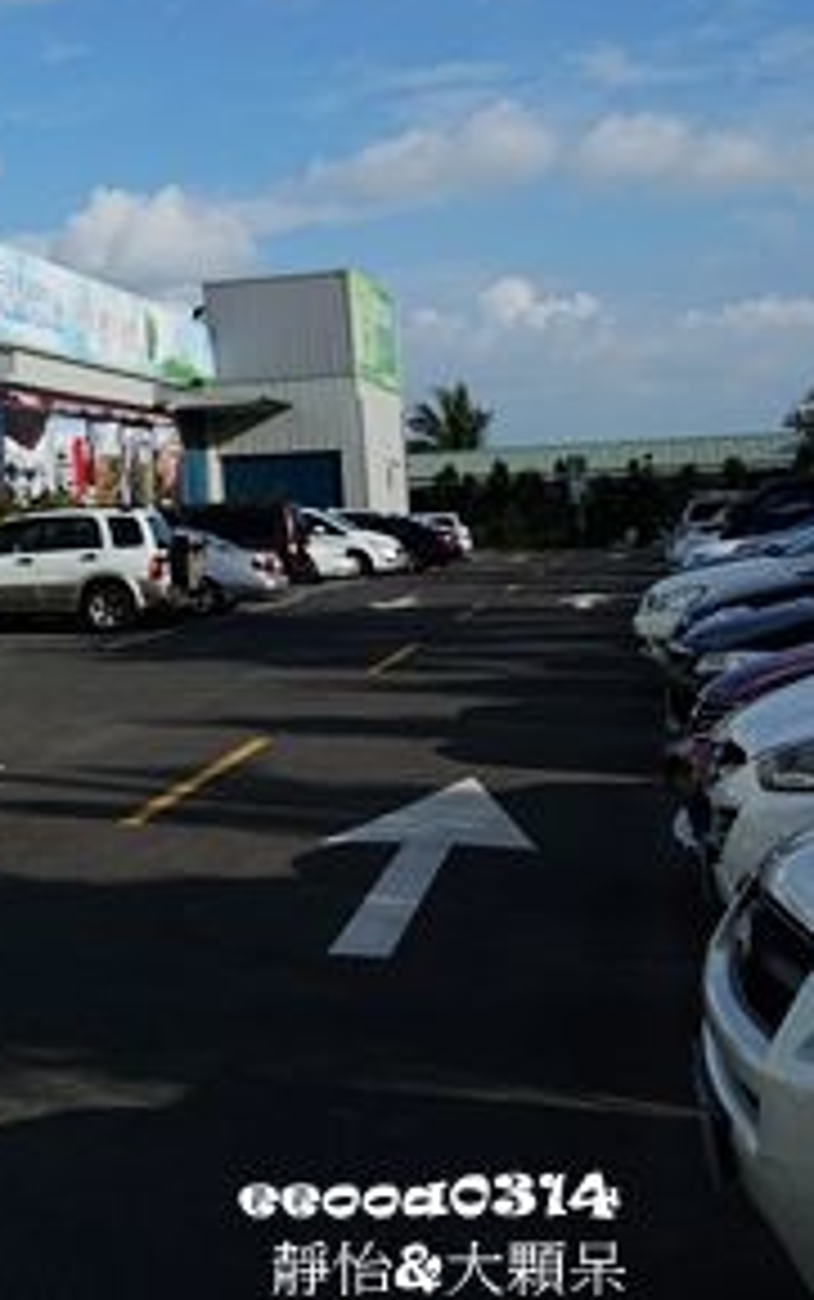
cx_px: -405
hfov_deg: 20.3
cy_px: 403
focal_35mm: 55
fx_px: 1949
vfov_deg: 36.4
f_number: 5.6
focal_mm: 8.8
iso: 125
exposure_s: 1/160
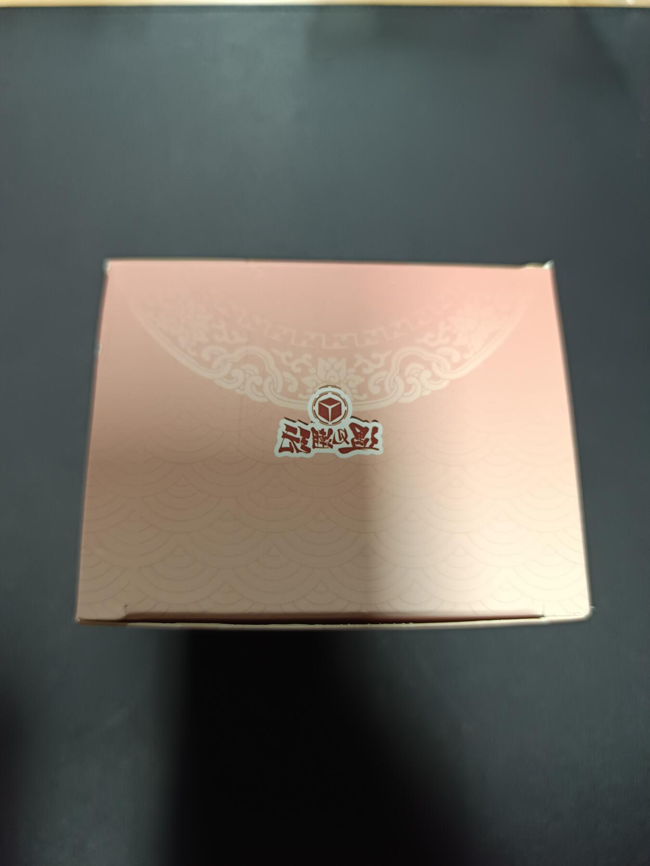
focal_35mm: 24
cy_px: 433
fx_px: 601
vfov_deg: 71.6
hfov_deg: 56.8
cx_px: 325
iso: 569
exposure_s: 1/50
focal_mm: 5.31
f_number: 1.7
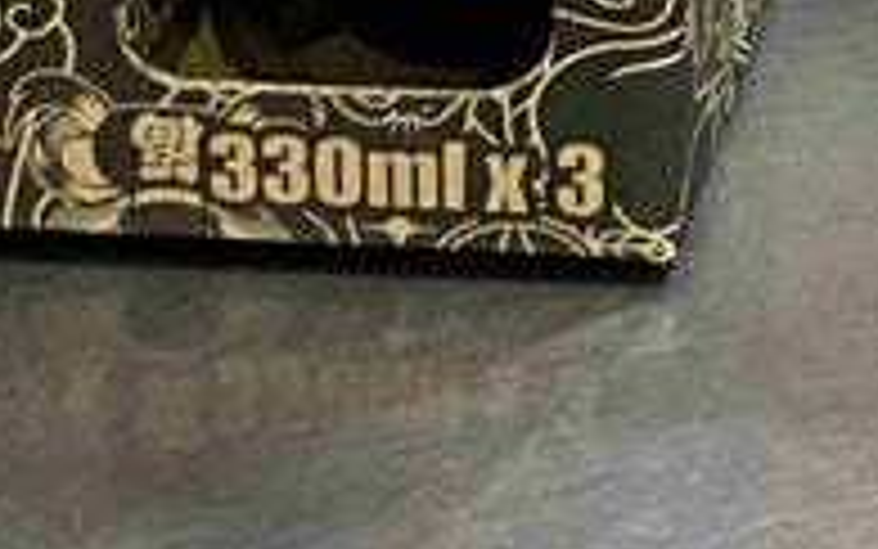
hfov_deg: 11.7
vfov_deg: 7.3
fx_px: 4069
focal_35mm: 170
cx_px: 1378
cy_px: -760
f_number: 1.8
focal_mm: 4.25
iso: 320
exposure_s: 1/60
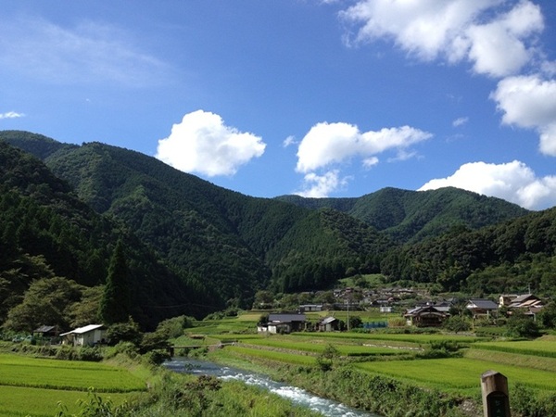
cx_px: 278
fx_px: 562
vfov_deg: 40.7
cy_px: 208
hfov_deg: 52.6
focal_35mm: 35
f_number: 2.4
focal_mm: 4.28
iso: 64
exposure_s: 1/1493
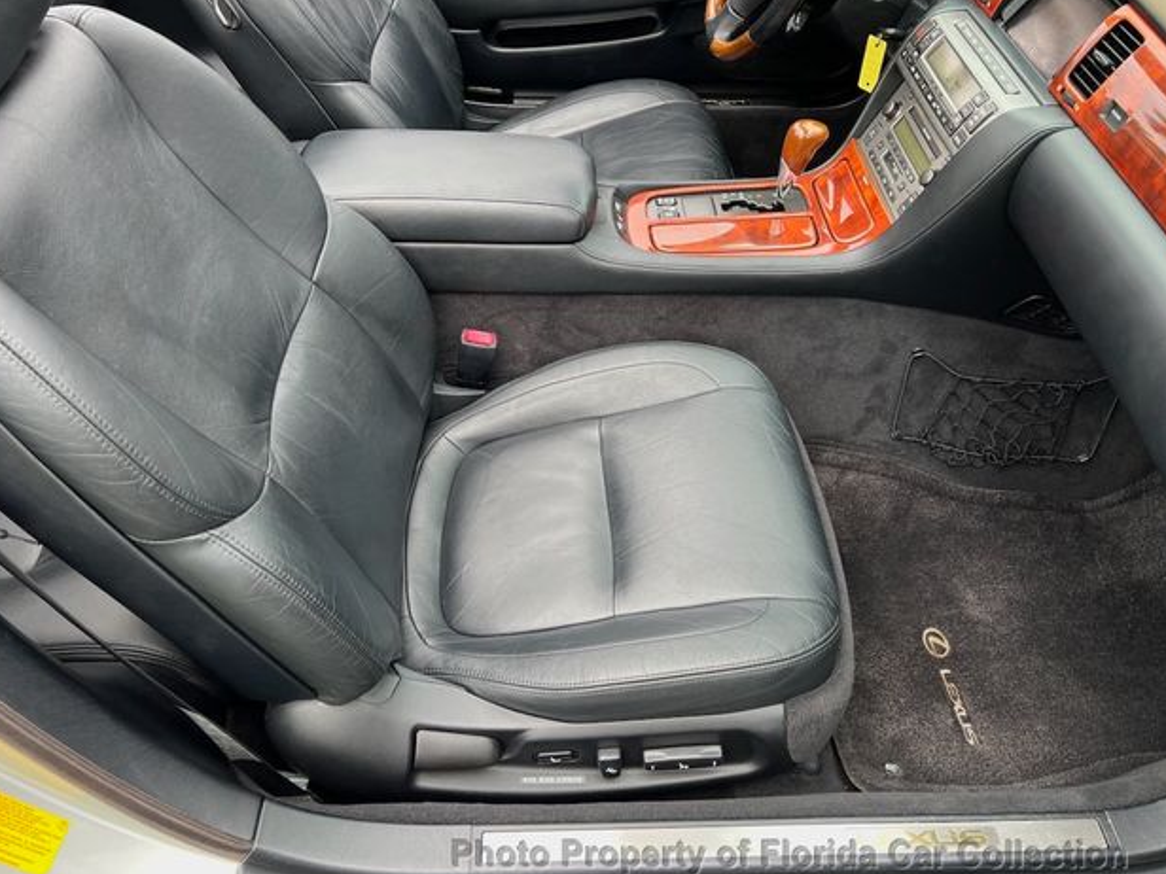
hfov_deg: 65.3
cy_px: 441
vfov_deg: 51.4
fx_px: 909
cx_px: 583
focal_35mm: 27
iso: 32
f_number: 1.5
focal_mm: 5.7
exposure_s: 1/150
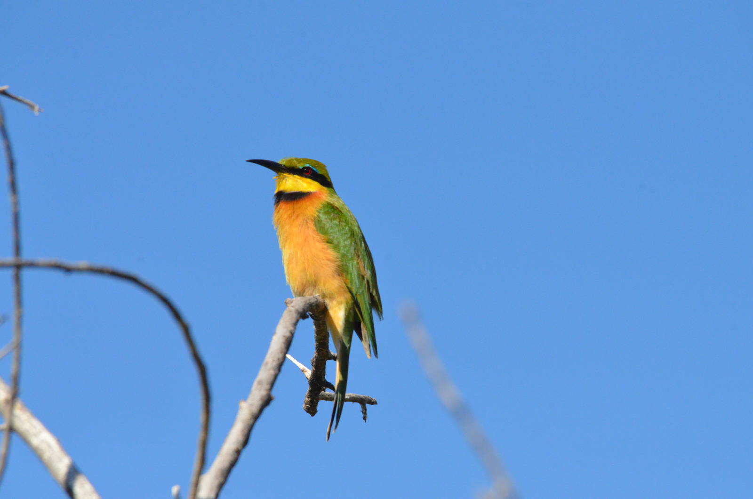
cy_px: 250
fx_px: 15656
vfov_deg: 1.8
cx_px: 376
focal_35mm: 750
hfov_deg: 2.8
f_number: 13
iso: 2500
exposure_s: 1/2500
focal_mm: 500
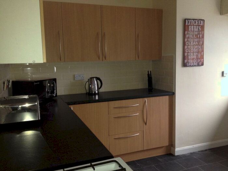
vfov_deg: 40.7
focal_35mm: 35
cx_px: 114
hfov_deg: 52.6
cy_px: 86
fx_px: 231
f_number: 2.4
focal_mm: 4.28
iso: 160
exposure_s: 1/17
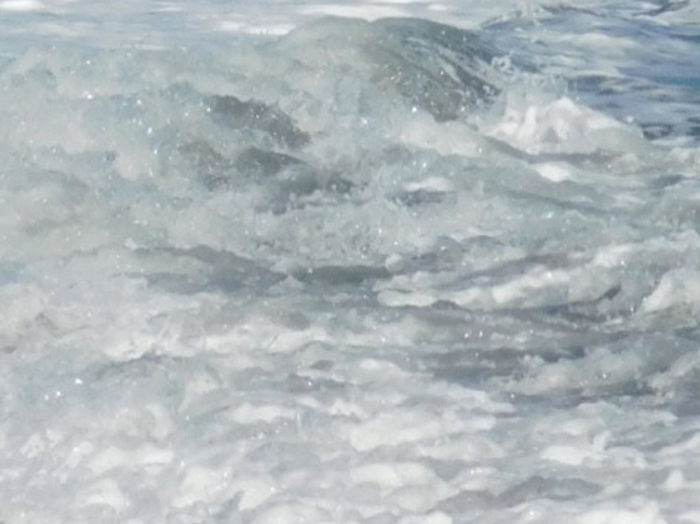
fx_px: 9618
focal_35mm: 476
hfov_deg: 4.1
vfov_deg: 3.1
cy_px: -508
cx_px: 1017
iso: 125
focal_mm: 17.6
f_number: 4.6
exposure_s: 1/1500
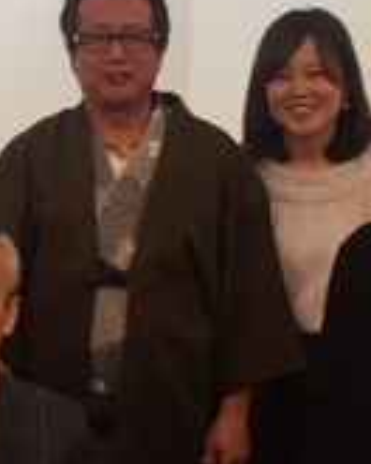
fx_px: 1510
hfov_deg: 13.9
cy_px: 270
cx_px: 59
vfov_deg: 17.5
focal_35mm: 110
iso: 32
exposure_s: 1/15
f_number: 2.2
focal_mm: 4.15
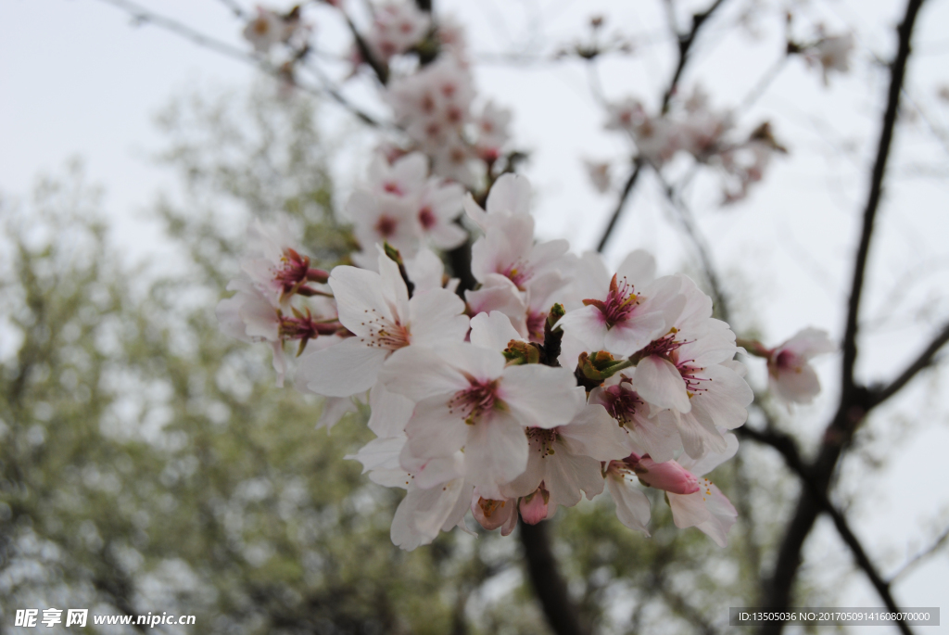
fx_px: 1385
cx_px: 474
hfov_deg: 37.8
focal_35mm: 52
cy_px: 318
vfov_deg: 25.8
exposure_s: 1/200
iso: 100
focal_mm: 35
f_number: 8
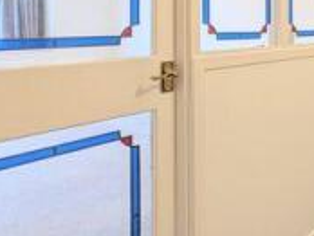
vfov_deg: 34.1
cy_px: 24
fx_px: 363
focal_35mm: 40
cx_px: 371
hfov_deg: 36.7
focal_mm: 2.02
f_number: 1.7
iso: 97
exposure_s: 1/100
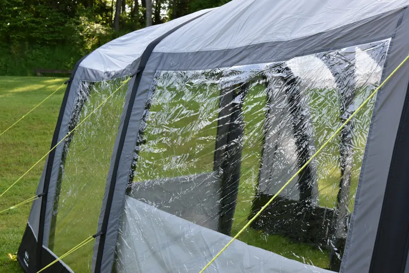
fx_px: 528
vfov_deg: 28.9
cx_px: 204
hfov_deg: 42.3
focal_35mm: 46
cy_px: 136
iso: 400
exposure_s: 1/250
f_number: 8
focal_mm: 31
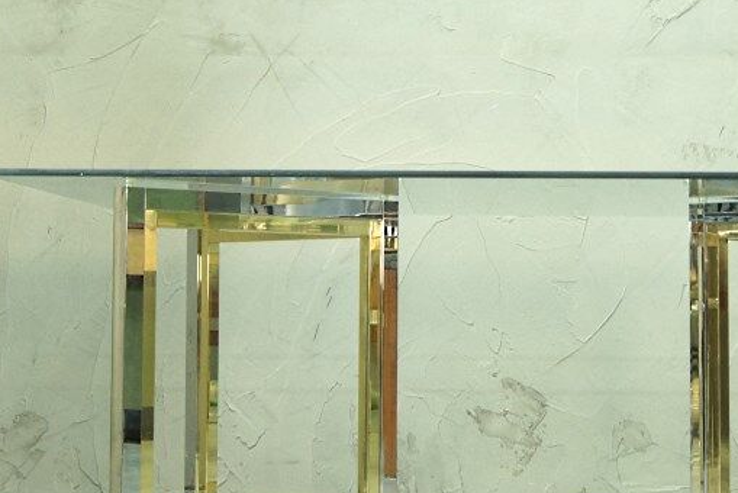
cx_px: 477
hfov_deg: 19.8
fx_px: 2113
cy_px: 135
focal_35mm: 103
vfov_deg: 13.3
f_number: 7.1
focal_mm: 28
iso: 400
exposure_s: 1/8
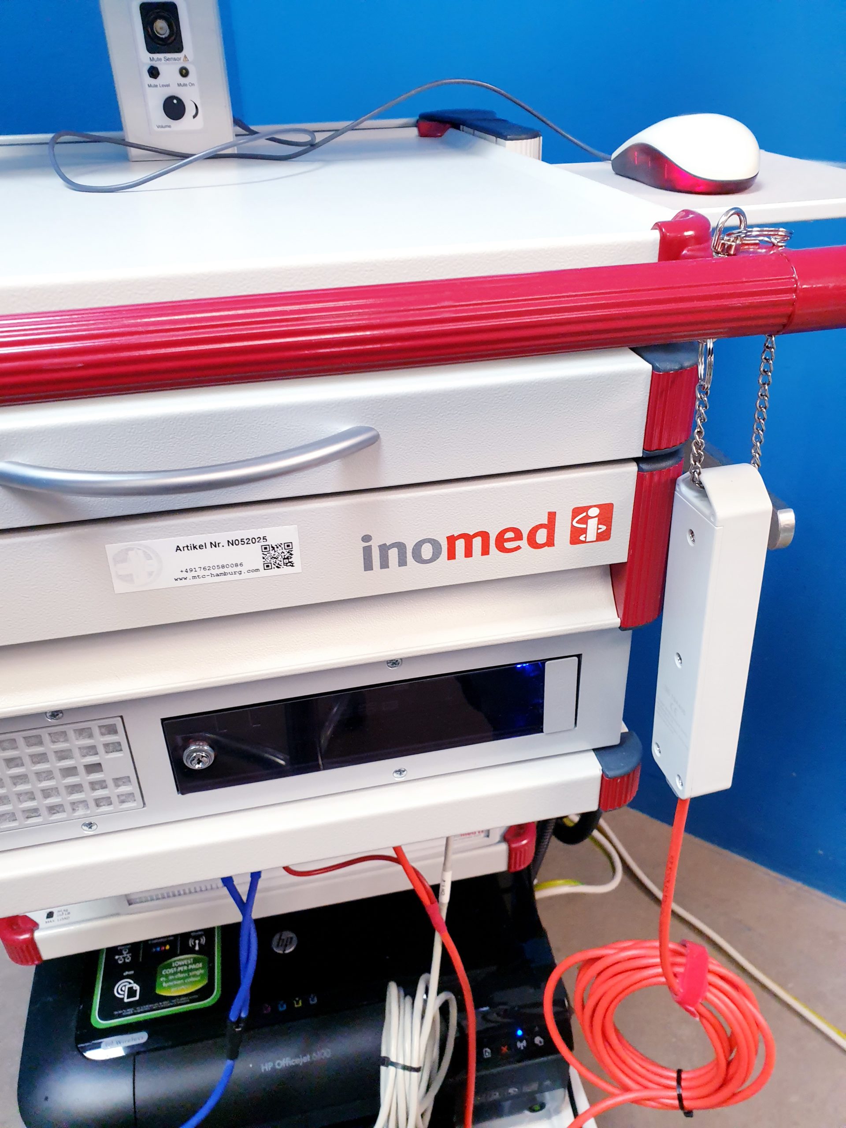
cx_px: 423
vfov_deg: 67.3
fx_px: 847
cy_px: 564
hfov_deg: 53.1
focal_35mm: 26
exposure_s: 1/50
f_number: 2.4
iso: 320
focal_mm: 4.3
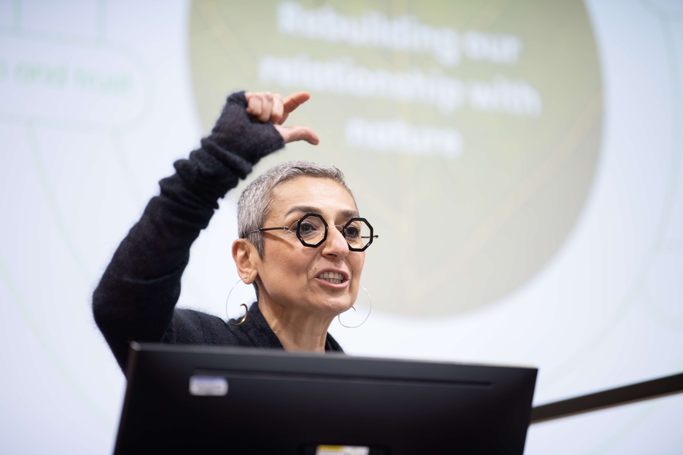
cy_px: 228
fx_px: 3510
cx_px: 342
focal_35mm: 185
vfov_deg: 7.4
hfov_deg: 11.1
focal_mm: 185
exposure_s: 1/125
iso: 640
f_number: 3.2
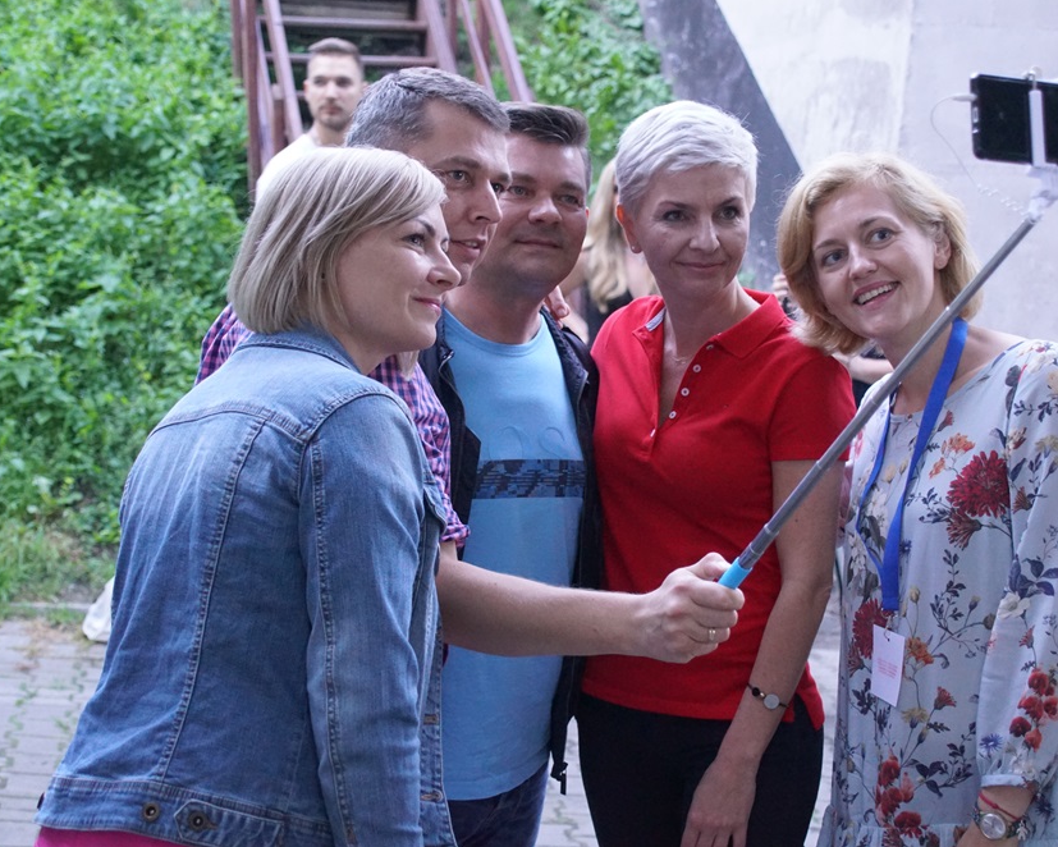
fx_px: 2398
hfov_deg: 24.9
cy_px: 422
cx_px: 604
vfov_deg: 20.0
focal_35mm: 77
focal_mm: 45
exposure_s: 1/20
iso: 3200
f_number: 4.5
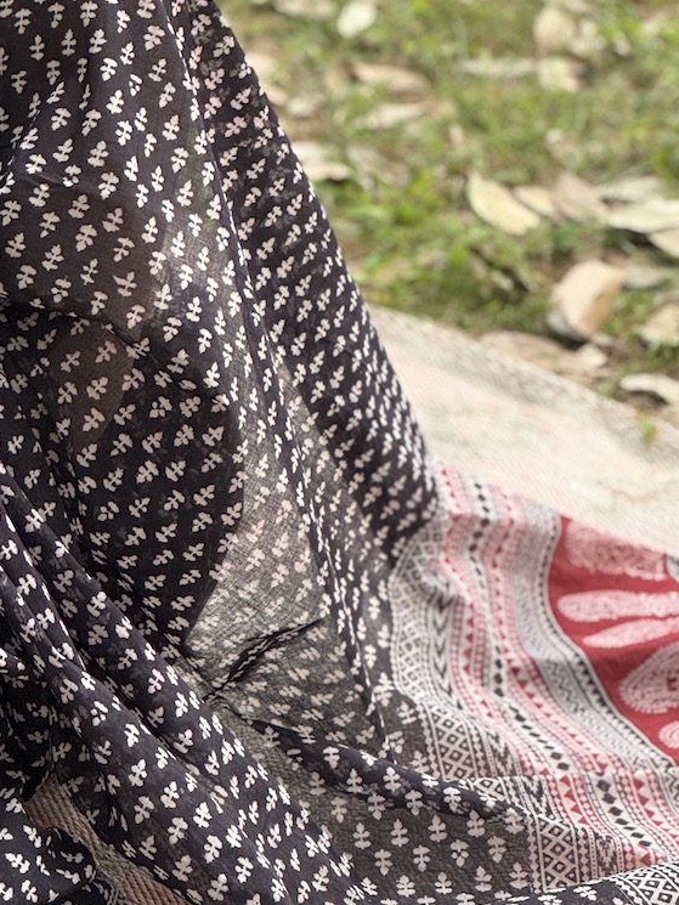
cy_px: 305
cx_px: 53
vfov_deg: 13.4
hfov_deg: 10.0
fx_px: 3843
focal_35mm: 147
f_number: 2.8
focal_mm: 9
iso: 320
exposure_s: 1/60
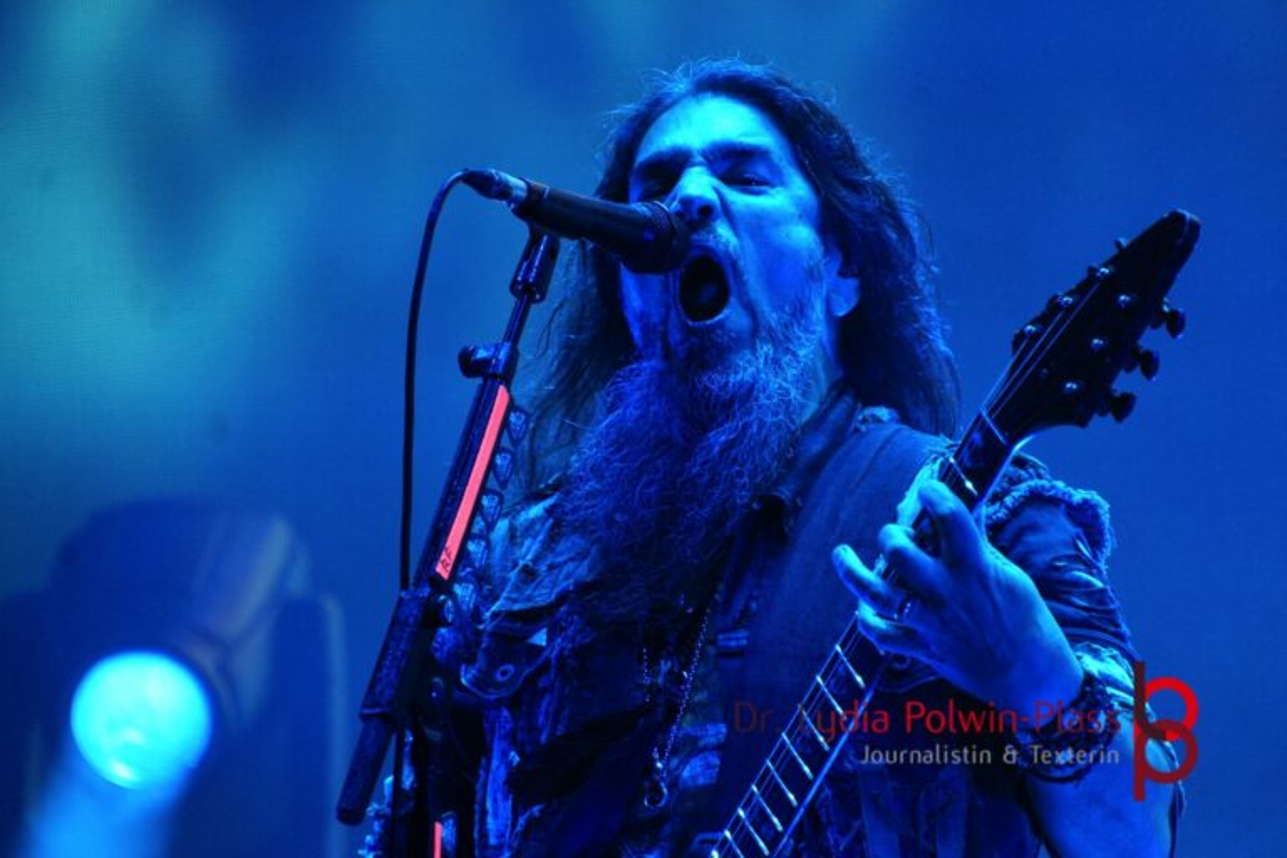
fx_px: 12655
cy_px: 429
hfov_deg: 5.8
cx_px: 644
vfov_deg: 3.9
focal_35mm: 354
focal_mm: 236
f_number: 6.3
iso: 2500
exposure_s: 1/400
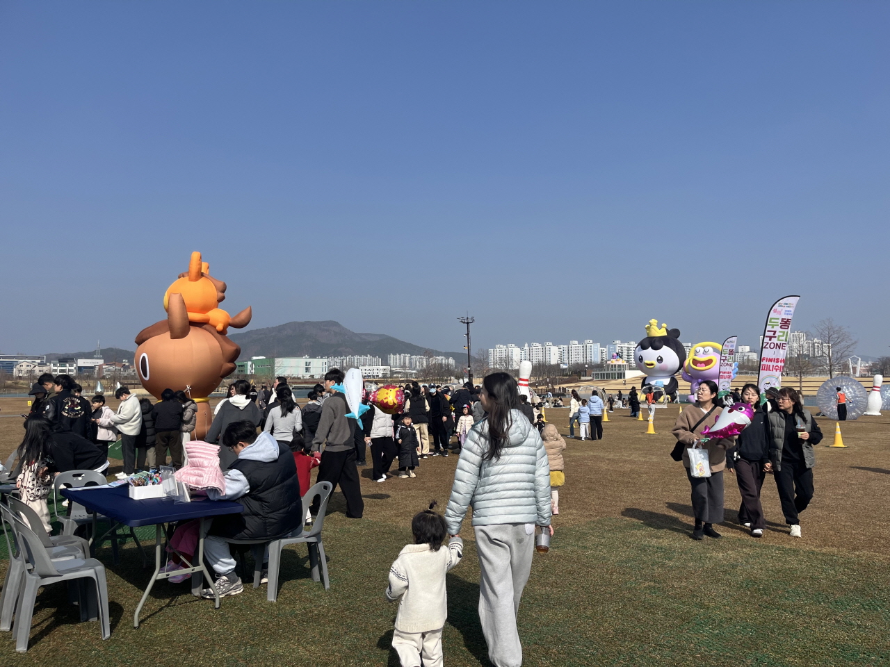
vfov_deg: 53.1
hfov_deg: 67.3
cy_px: 334
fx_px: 668
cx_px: 445
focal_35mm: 26
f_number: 1.6
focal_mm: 5.1
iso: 50
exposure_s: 1/5319
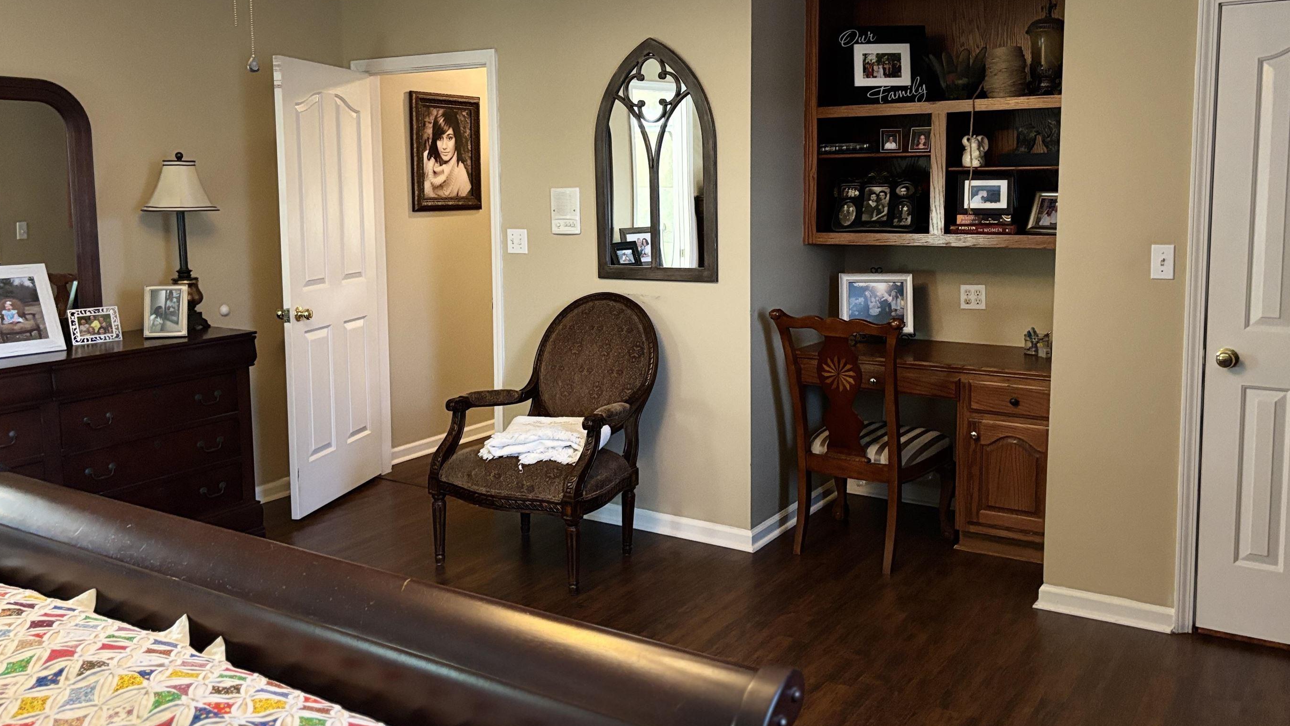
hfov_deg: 61.0
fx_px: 1095
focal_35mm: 32
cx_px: 655
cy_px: 284
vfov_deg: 36.5
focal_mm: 5.96
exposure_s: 1/30
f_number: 1.6
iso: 500
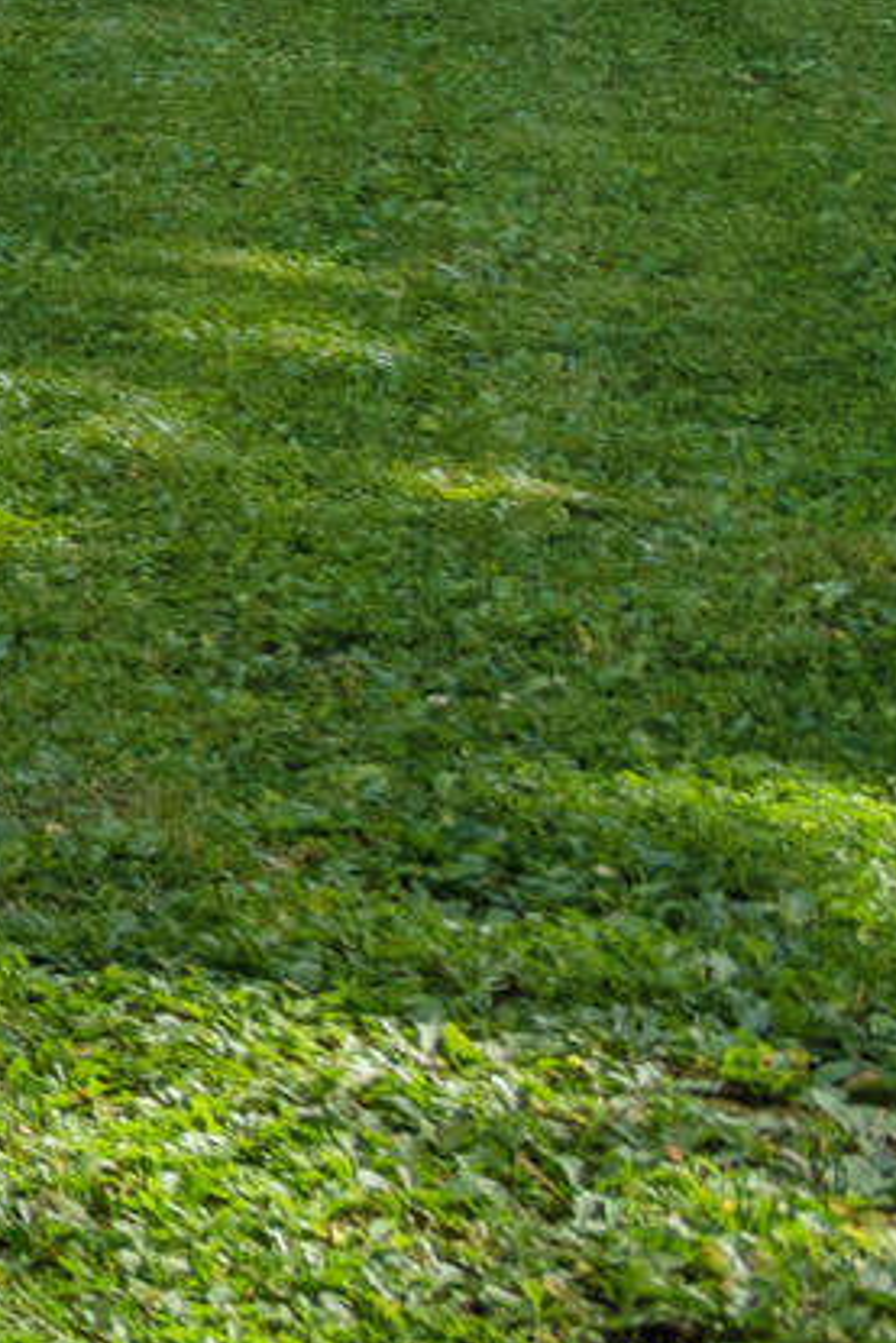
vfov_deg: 14.6
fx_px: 4588
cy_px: -1071
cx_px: -3658
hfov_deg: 6.2
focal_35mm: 123
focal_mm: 17
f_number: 7.1
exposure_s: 1/100
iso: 100
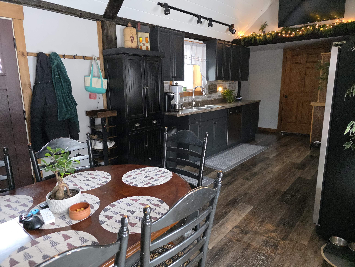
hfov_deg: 73.9
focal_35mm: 23
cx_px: 178
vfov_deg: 58.9
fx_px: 236
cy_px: 134
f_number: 1.7
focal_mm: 6.3
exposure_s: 1/120
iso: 1000
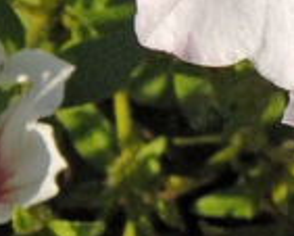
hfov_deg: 2.7
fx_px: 6226
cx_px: 855
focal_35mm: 715
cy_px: 112
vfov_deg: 2.2
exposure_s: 1/500
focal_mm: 70
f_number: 11
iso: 400
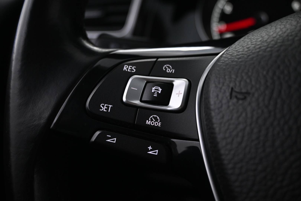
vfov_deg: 36.9
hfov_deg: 53.1
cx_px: 150
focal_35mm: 36
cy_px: 100
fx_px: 301
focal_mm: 24
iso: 1600
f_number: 4.2
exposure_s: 1/20
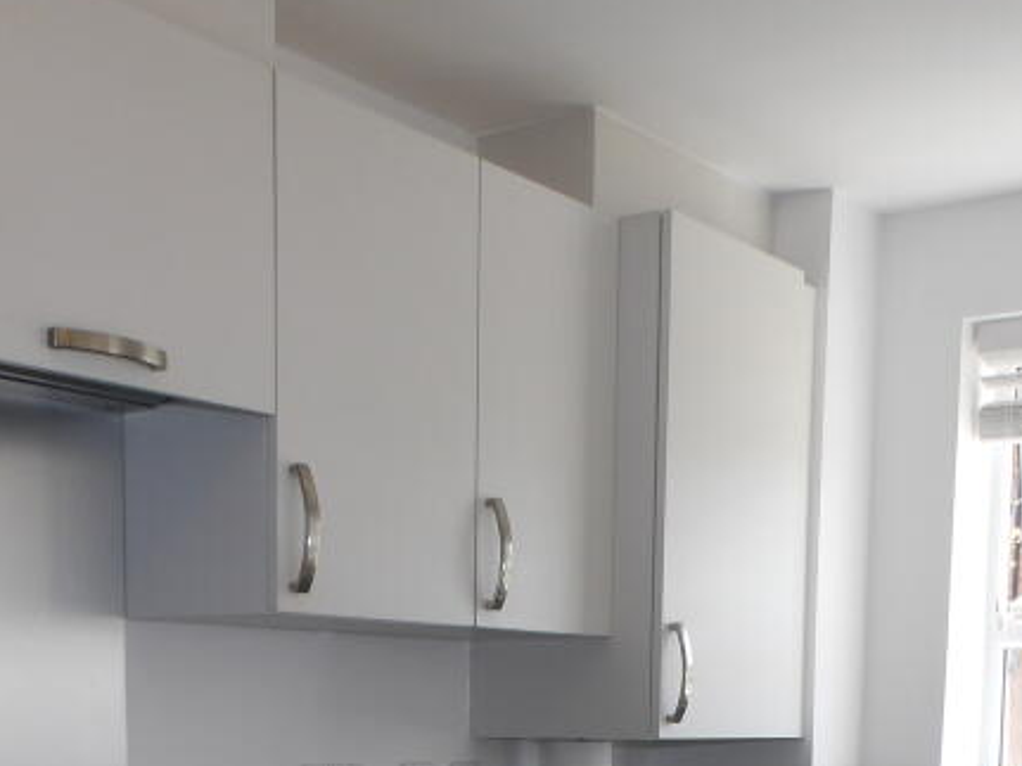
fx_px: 1682
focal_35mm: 57
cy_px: 896
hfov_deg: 33.8
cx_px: 488
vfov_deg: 23.6
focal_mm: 4.3
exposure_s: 1/50
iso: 100
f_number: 4.1
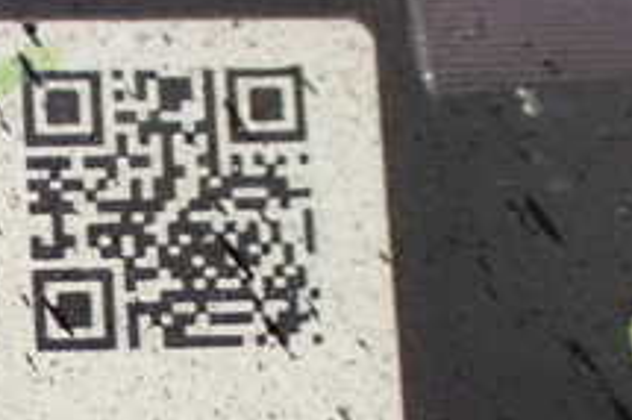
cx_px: -150
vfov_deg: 11.4
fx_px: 2087
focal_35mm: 119
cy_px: 426
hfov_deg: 16.4
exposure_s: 1/25
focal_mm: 7.31
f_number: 2.8
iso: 1600
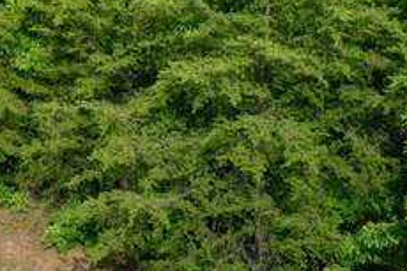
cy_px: -341
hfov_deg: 11.9
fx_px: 1762
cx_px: -366
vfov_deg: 8.2
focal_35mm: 156
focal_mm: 10.26
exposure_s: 1/50
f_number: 9
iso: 100
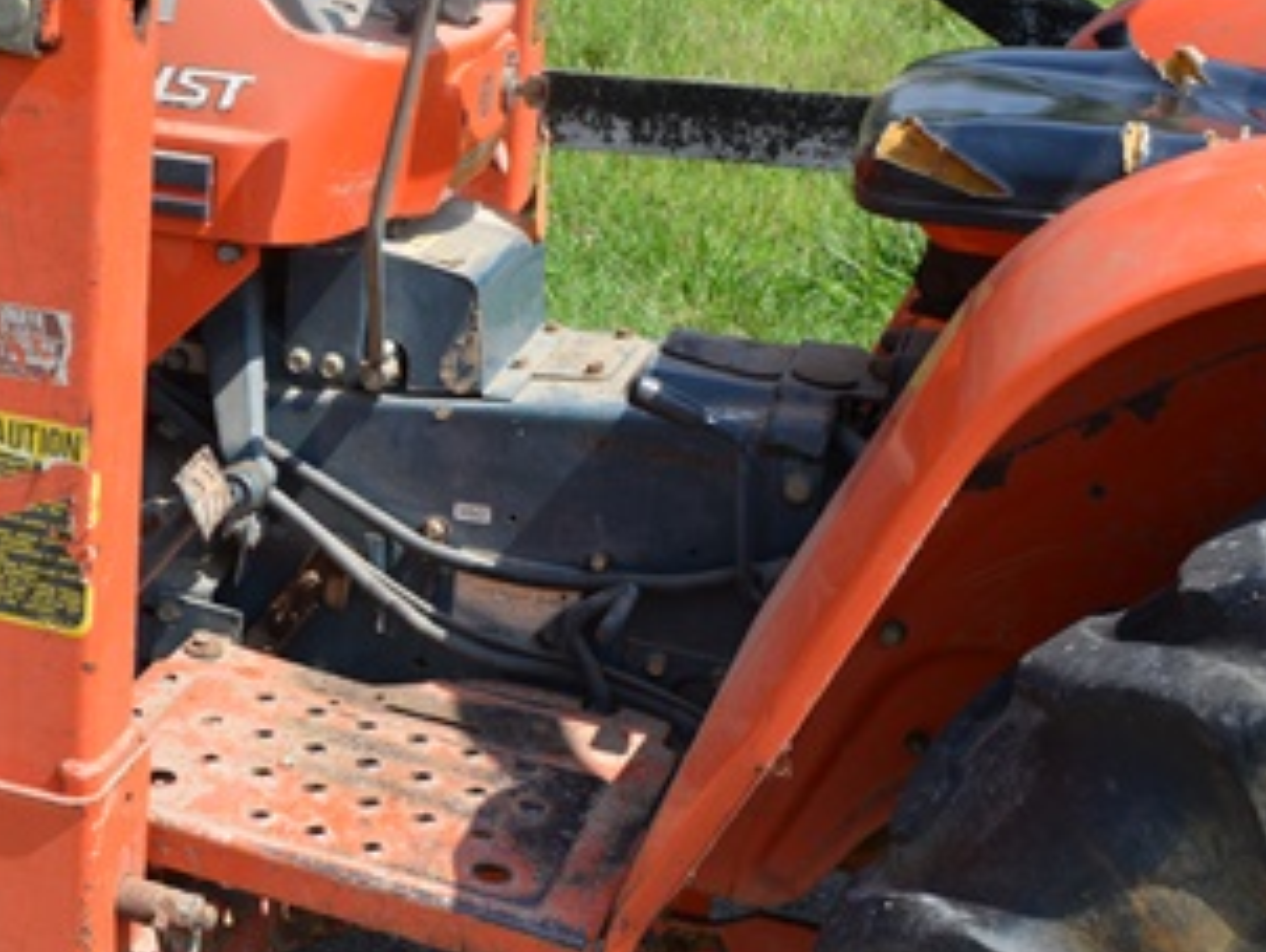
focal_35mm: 63
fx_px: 2306
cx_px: 243
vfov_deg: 23.3
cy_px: 453
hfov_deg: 29.9
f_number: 8
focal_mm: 22
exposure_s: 1/250
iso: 200
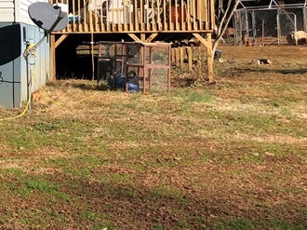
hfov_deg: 21.1
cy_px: 7
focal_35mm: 87
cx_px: -52
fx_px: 771
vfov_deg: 16.6
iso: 20
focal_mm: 3.99
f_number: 1.8
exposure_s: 1/2208
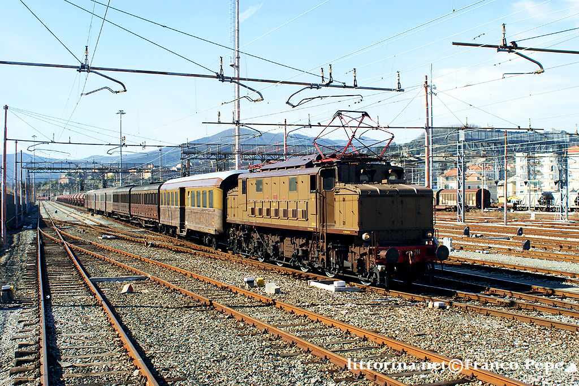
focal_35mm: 45
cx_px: 290
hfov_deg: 43.6
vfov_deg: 29.8
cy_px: 193
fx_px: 723
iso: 200
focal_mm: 30
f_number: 5.6
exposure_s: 1/500
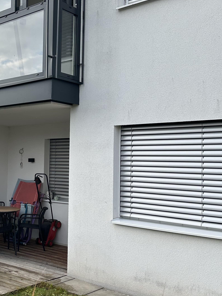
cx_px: 48
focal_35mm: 46
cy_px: 145
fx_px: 393
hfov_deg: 30.8
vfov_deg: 41.2
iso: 80
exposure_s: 1/1495
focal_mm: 6.86
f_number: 1.78
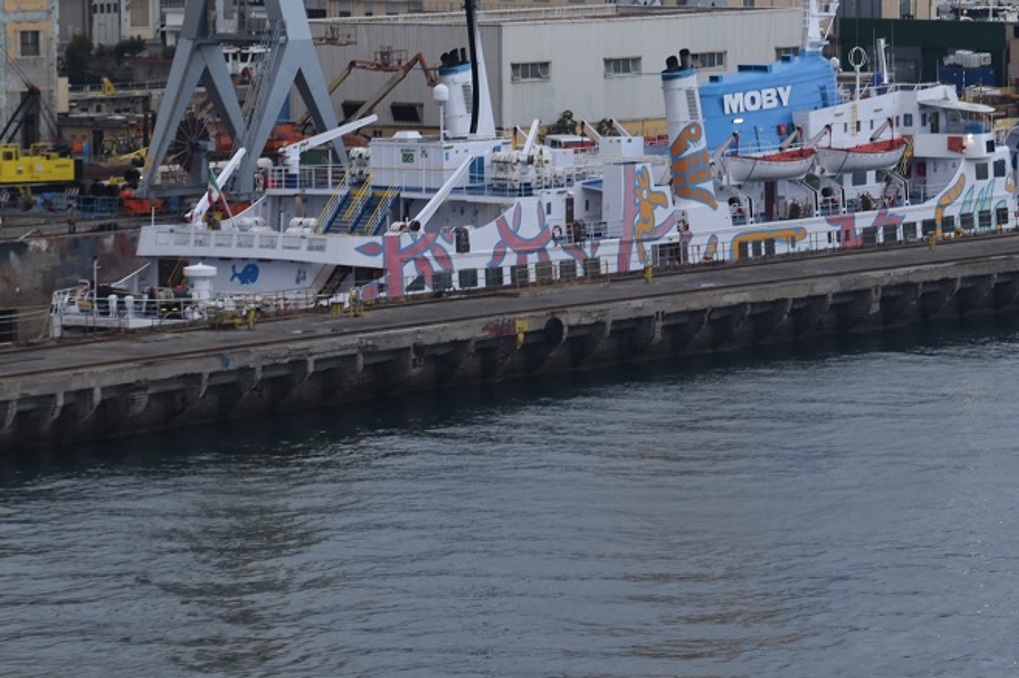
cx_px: 594
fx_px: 5622
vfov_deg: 6.9
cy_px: 157
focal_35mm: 199
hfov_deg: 10.4
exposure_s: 1/160
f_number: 6.3
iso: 400
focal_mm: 85
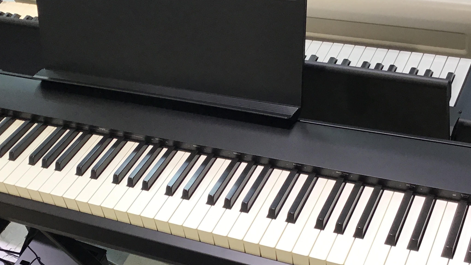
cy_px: 214
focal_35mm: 54
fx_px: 674
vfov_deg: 21.9
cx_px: 203
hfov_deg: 38.4
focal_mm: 3.3
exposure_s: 1/30
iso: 25
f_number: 2.4
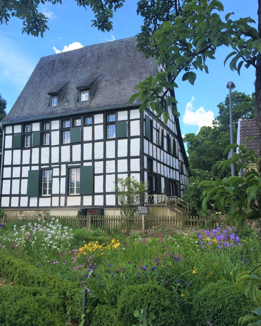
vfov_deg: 55.6
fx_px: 309
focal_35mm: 32
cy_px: 176
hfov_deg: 45.8
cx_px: 129
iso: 32
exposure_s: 1/1026
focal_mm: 4.12
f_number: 2.2
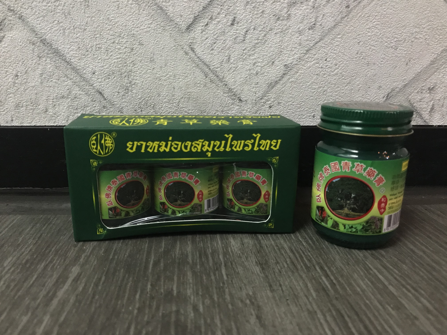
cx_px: 224
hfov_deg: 63.4
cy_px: 168
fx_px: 362
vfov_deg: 49.7
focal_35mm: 28
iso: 100
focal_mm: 3.99
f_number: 1.8
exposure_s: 1/13
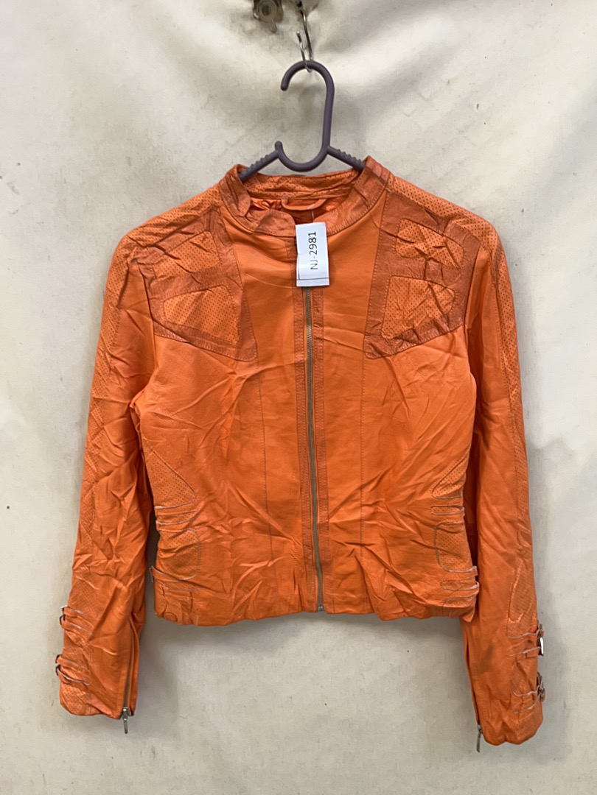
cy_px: 398
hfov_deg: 51.4
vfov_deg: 65.3
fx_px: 621
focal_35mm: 27
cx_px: 298
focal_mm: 5.1
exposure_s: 1/60
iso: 50
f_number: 1.6
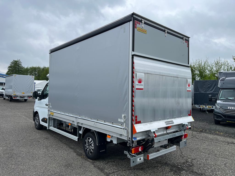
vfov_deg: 53.1
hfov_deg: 67.3
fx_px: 177
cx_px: 118
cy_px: 88
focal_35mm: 26
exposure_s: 1/1238
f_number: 1.6
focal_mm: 5.1
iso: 50
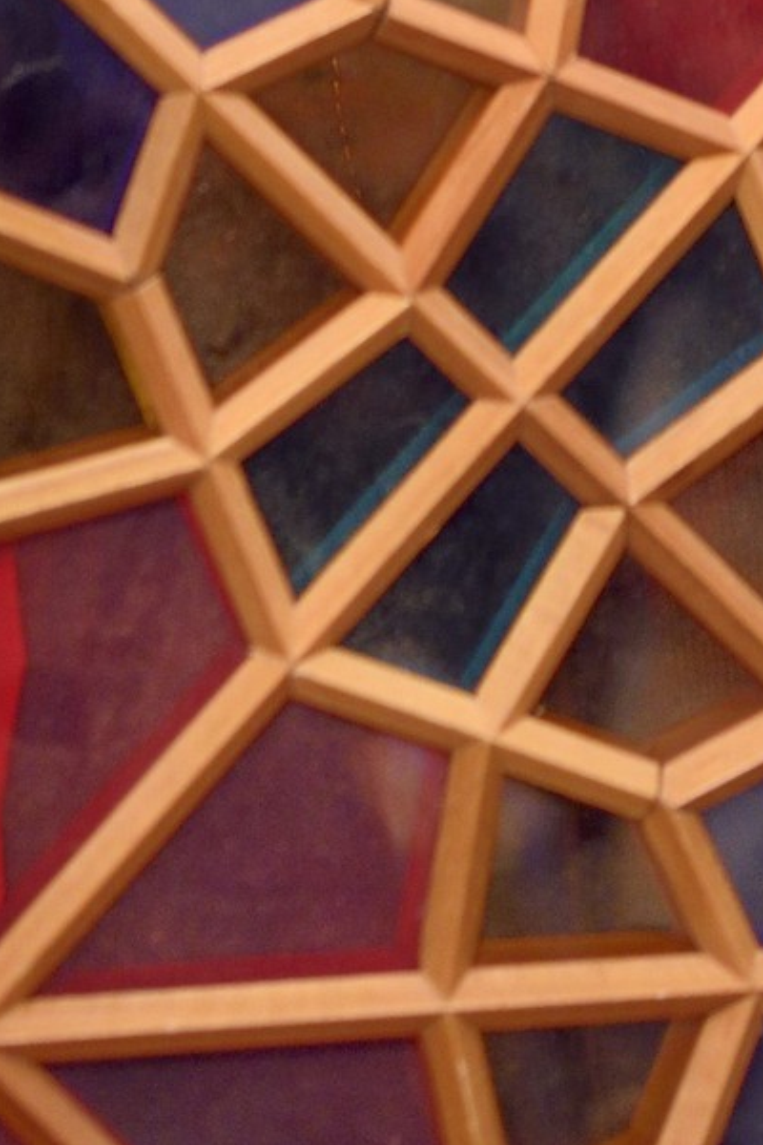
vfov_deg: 10.0
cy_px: -1023
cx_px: 662
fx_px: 6104
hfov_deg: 7.1
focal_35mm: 192
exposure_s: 1/25
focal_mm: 48
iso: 800
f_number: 3.2
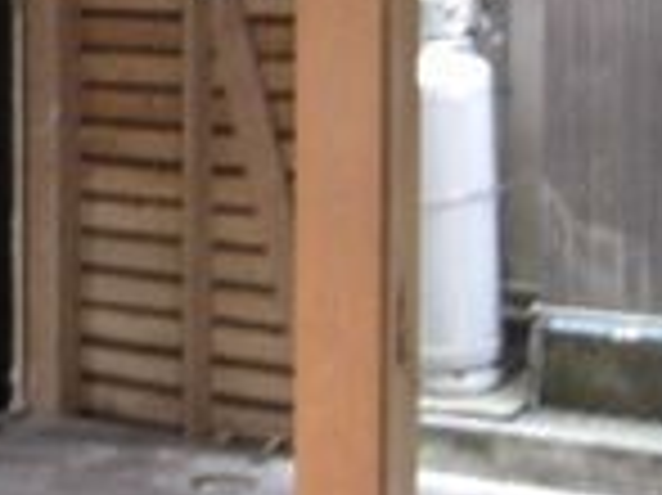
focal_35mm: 116
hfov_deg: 16.2
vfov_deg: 12.4
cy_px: -137
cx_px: -167
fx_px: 2217
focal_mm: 7.9
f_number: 2.8
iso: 800
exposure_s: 1/25
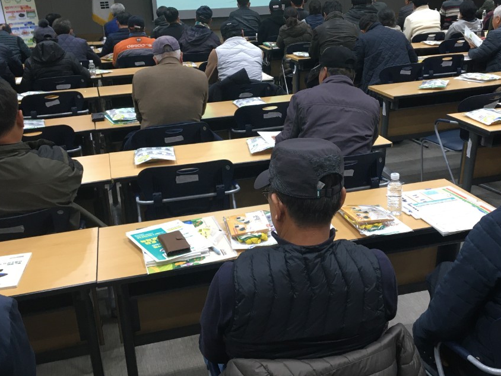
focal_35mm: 44
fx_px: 637
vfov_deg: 32.7
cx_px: 308
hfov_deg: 42.7
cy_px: 146
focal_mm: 4.15
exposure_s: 1/30
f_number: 2.2
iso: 40
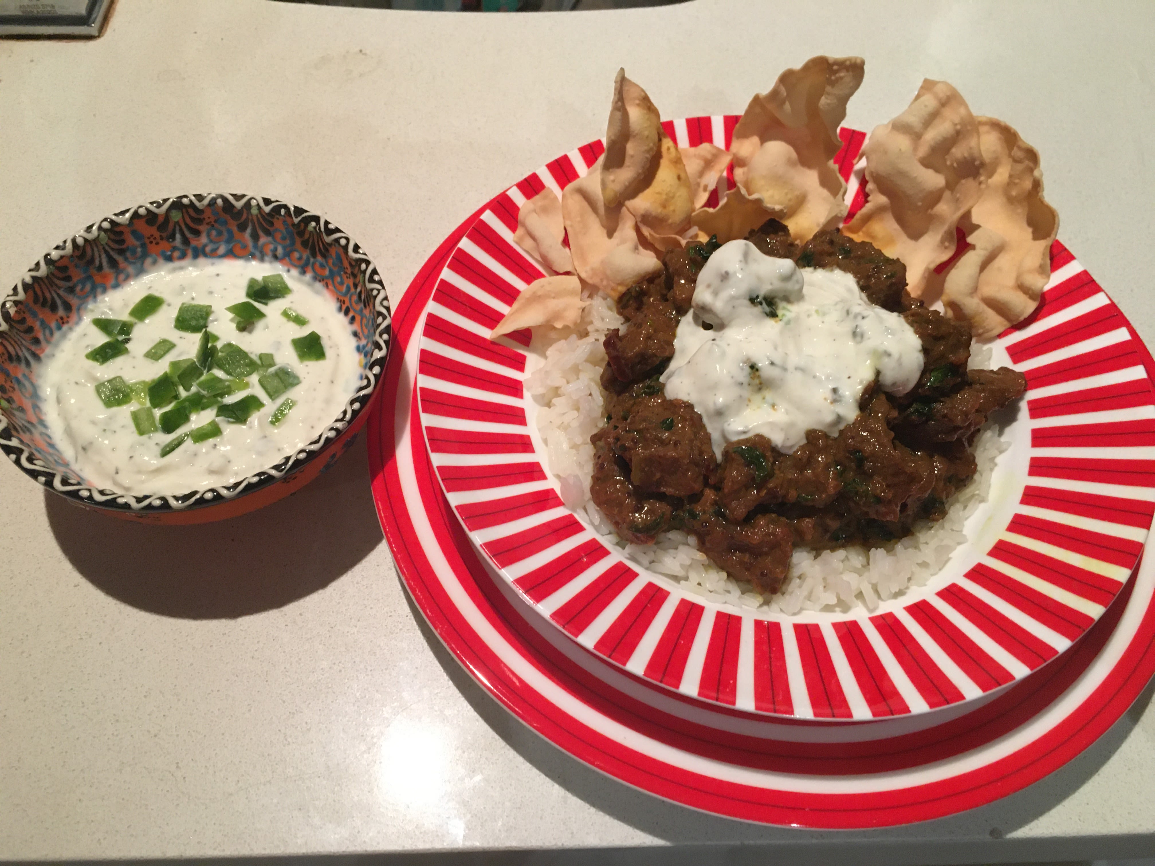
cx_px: 578
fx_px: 968
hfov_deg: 61.7
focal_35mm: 29
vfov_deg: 48.2
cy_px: 433
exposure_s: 1/20
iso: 200
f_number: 2.2
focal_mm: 4.2
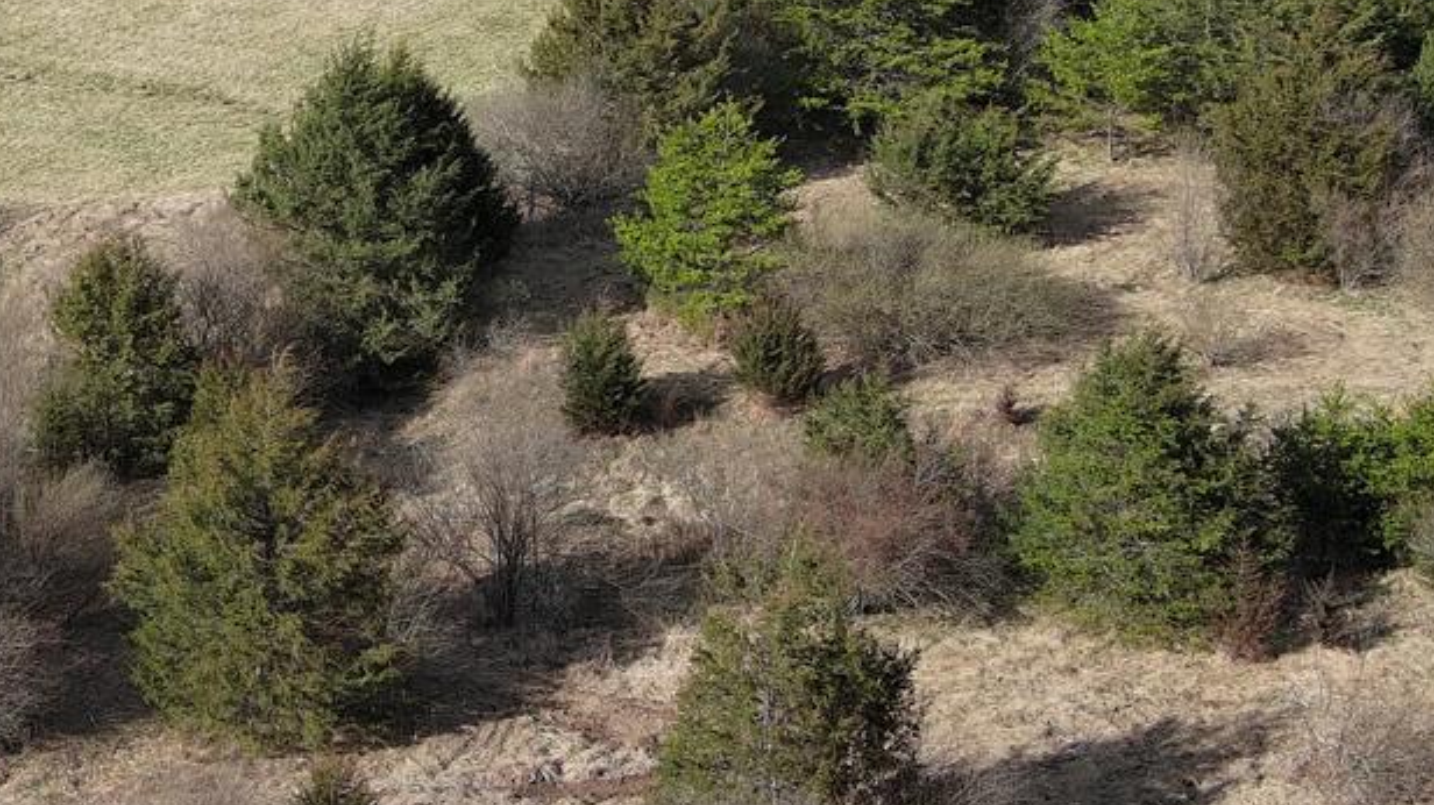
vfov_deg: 11.9
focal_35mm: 101
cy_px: 136
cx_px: 268
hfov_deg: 20.9
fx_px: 3839
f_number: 2.8
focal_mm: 10.57
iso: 100
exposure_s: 1/945
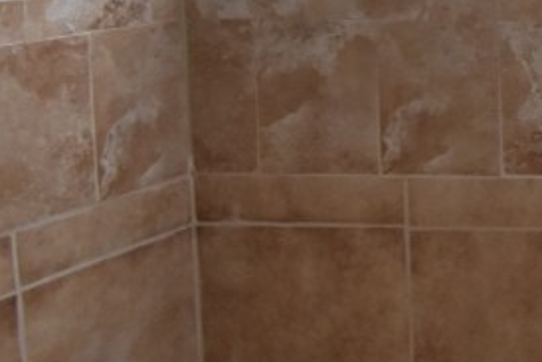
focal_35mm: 63
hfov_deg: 19.6
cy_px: -40
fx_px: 949
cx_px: 1056
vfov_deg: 20.5
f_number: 3.5
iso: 800
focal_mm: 10
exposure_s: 1/180
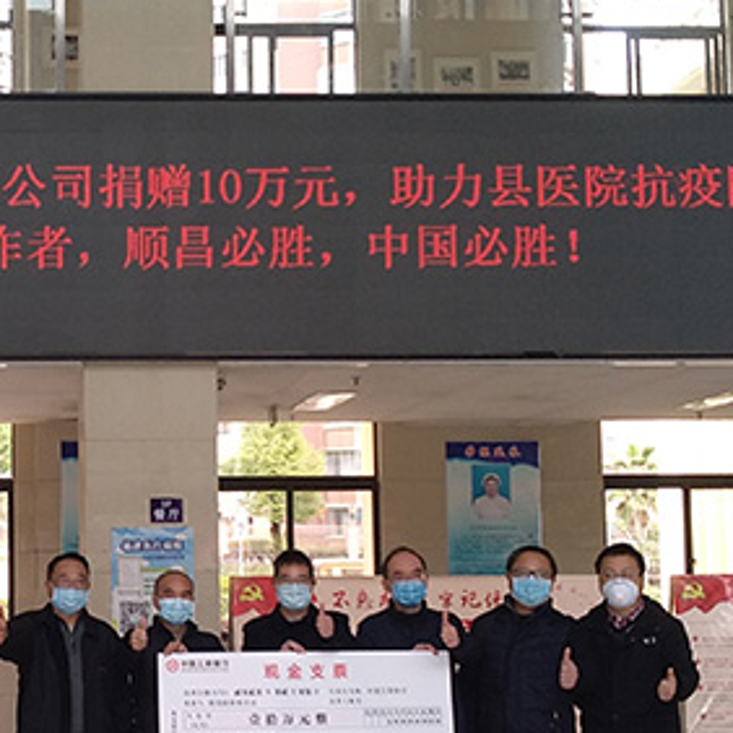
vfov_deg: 27.6
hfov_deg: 26.9
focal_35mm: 62
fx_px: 1485
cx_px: 88
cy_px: 451
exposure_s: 1/50
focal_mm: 3.81
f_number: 2.2
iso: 160
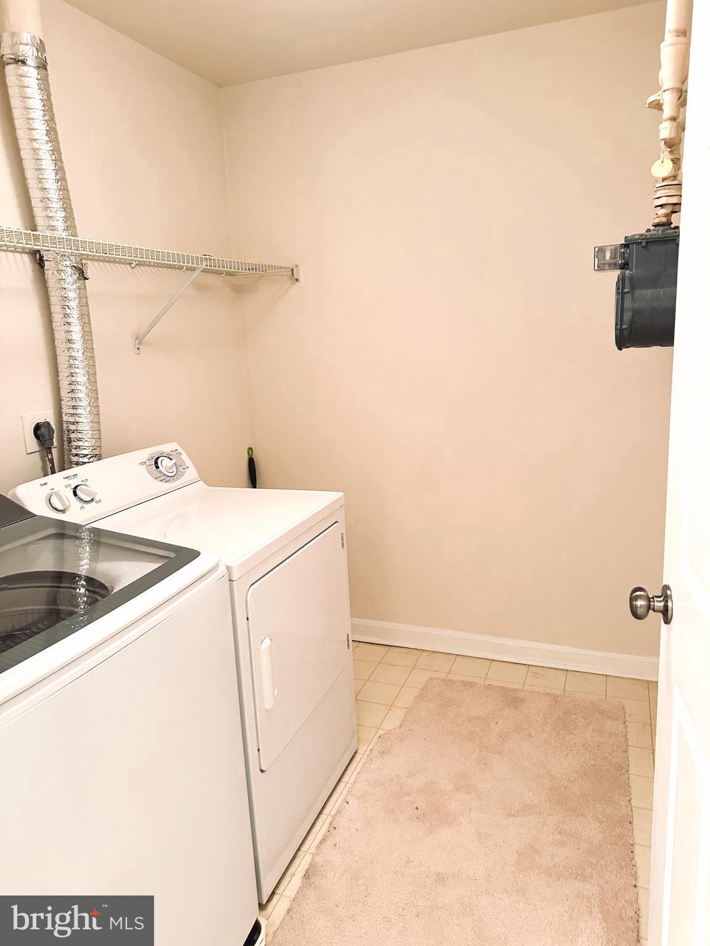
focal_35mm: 24
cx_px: 355
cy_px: 473
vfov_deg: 71.6
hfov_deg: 56.8
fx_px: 656
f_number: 1.78
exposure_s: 1/60
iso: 500
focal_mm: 6.86
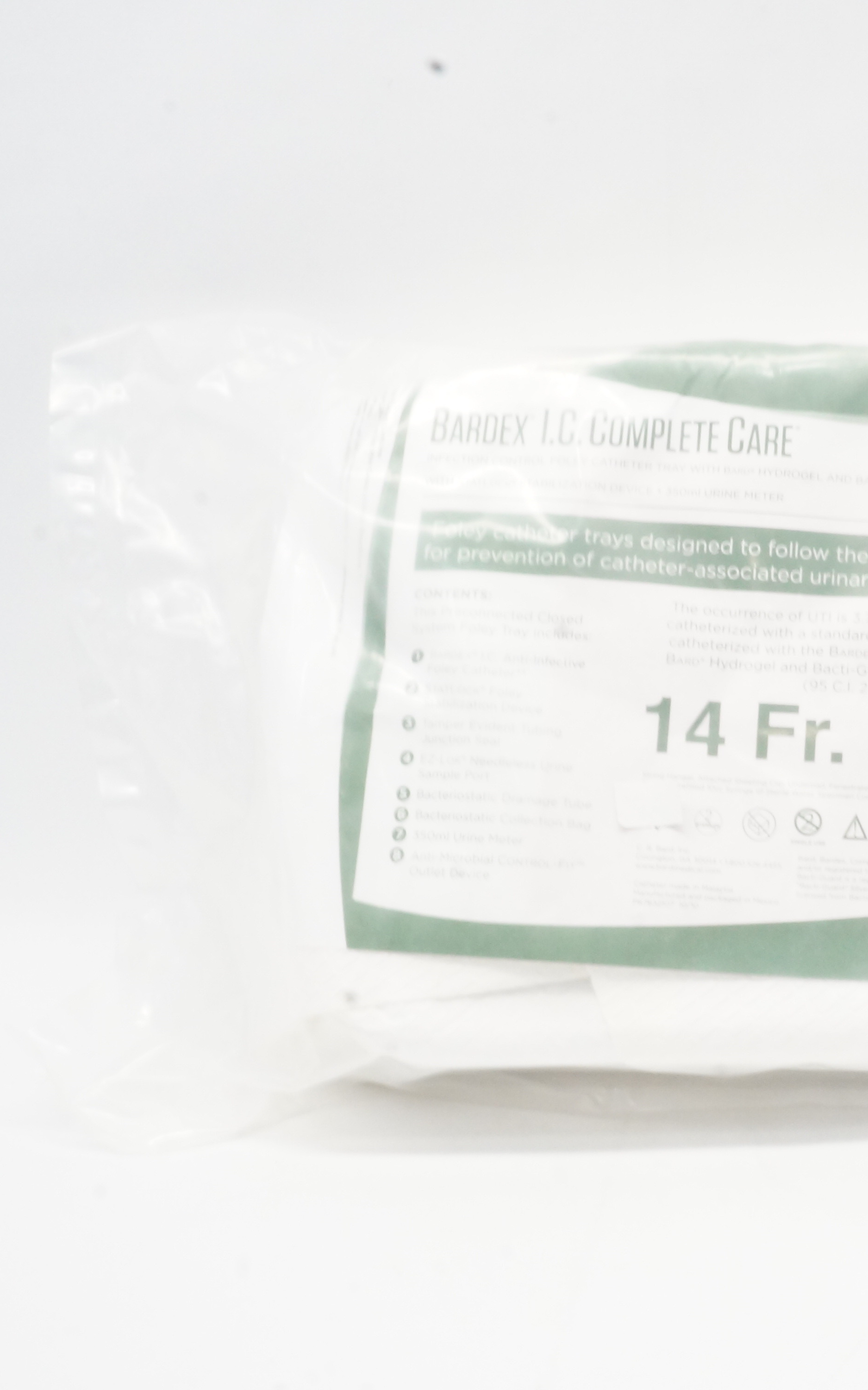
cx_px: 854
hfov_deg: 27.1
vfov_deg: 44.4
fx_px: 1704
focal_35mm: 45
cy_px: 711
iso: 1600
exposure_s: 1/8
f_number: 22
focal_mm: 18
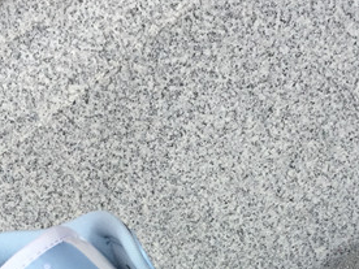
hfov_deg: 19.4
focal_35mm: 101
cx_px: 194
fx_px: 1047
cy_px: 393
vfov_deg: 13.8
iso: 25
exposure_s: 1/262
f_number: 2.4
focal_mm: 3.3
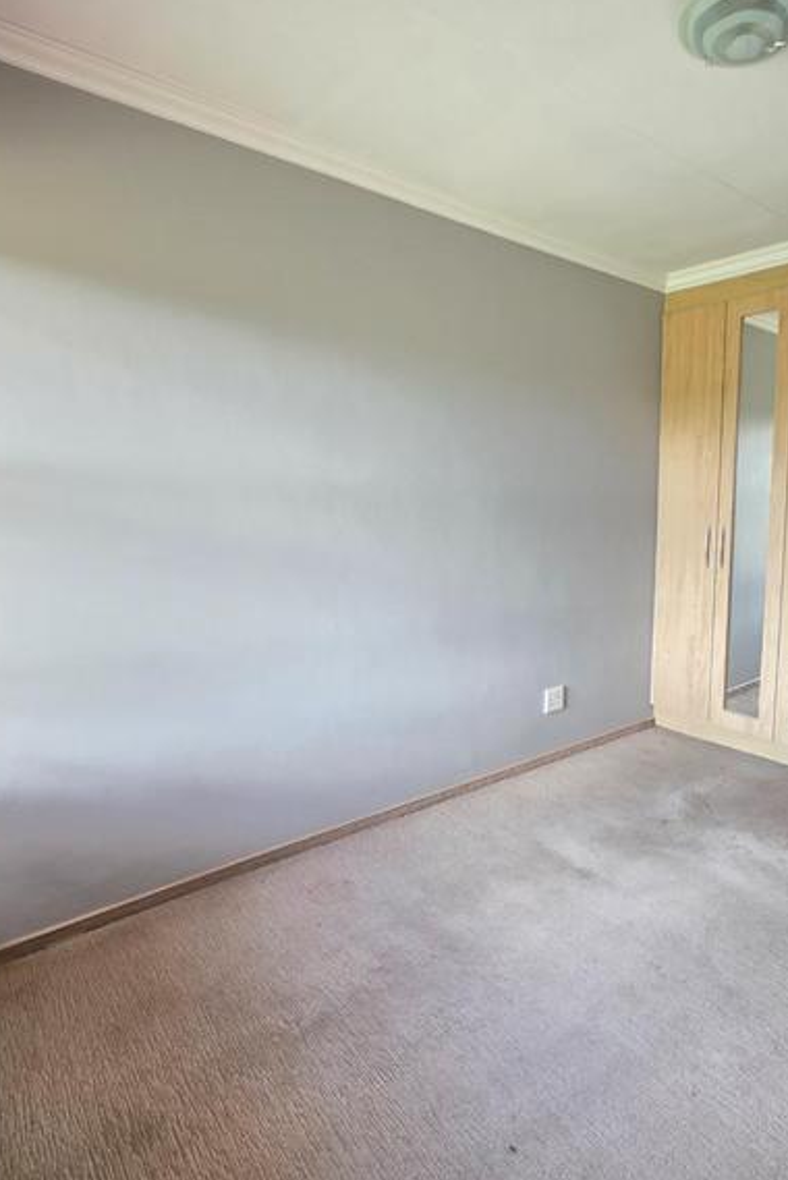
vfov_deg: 86.9
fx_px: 623
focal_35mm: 19
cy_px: 577
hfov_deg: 61.7
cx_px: 570
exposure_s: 1/50
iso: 400
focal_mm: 2.2
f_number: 1.9
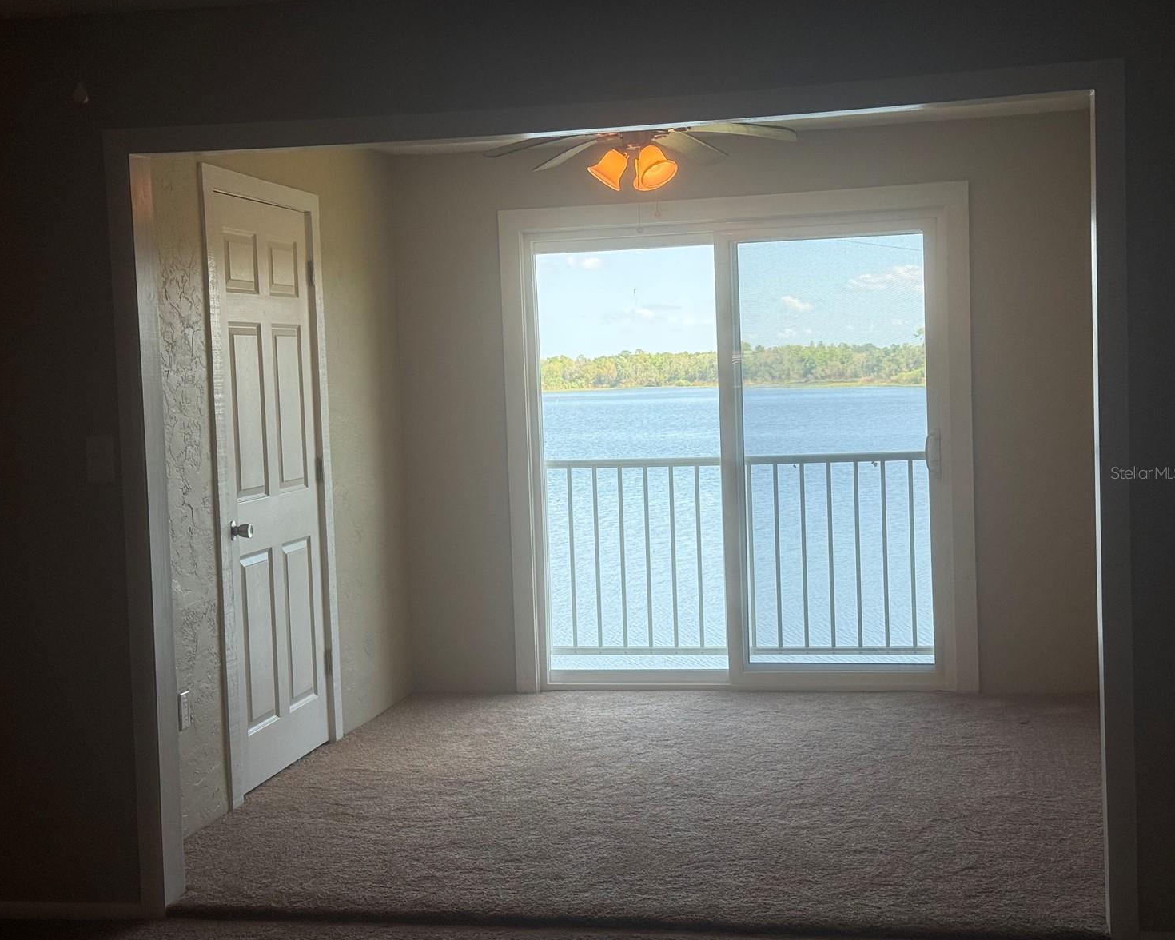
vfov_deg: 29.7
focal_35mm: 51
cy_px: 472
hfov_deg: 36.6
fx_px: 1774
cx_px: 547
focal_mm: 6.76
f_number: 1.78
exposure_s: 1/432
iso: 64
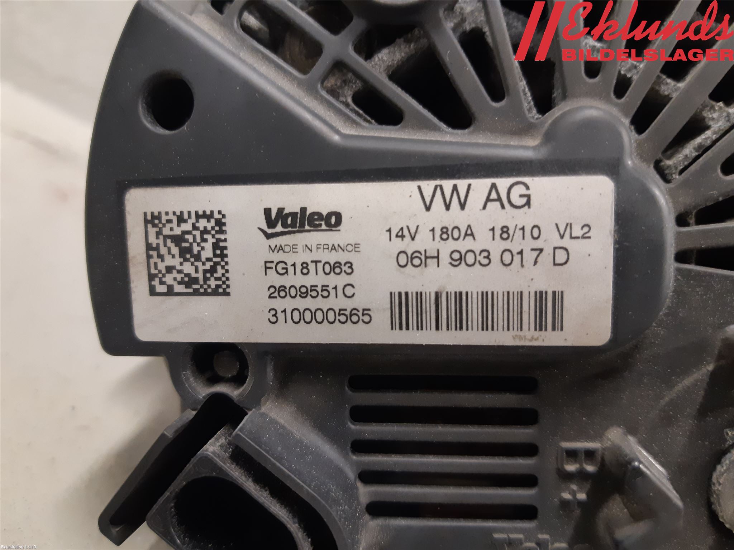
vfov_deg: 53.1
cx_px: 367
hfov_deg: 67.3
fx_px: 551
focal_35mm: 26
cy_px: 275
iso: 200
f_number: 1.7
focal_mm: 3.93
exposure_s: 1/33
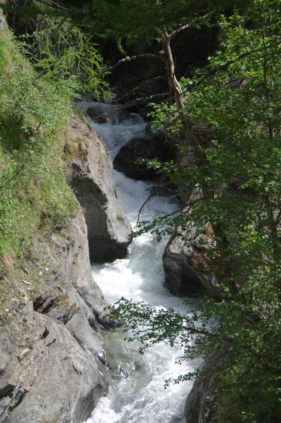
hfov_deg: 13.0
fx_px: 1232
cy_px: 212
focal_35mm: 105
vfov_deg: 19.5
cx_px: 140
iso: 100
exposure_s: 1/180
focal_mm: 70
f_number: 6.7
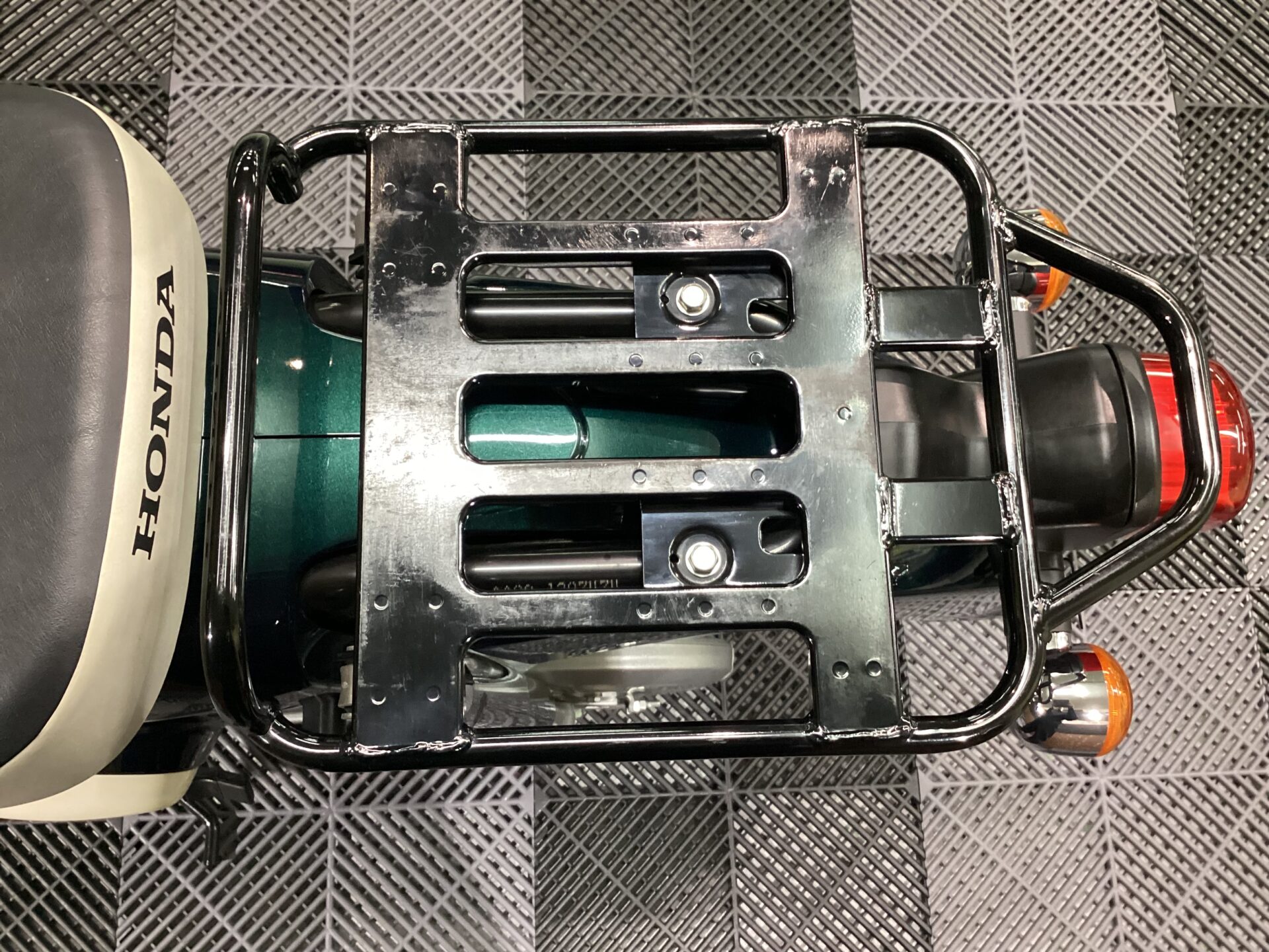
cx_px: 634
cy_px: 476
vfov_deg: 45.4
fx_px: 1136
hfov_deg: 58.4
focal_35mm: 31
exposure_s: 1/40
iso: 320
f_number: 2.4
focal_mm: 3.3
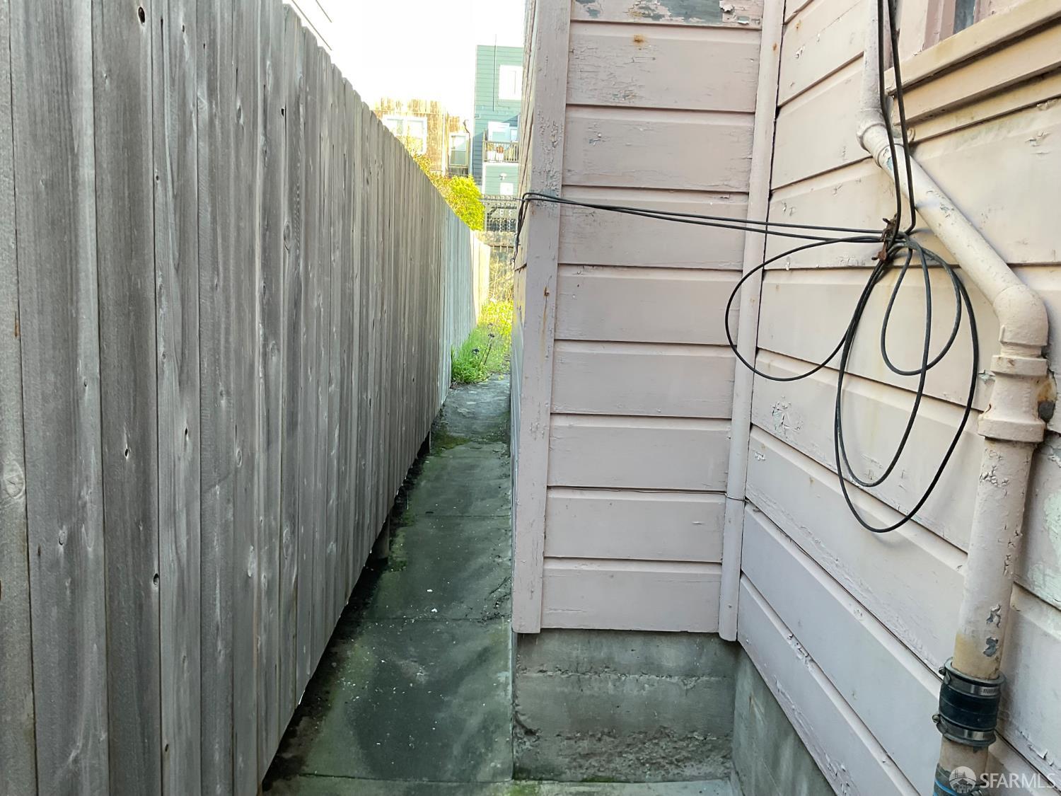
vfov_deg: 48.2
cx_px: 530
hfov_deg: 61.7
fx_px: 889
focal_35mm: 29
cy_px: 398
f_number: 1.8
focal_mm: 3
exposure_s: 1/120
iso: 32
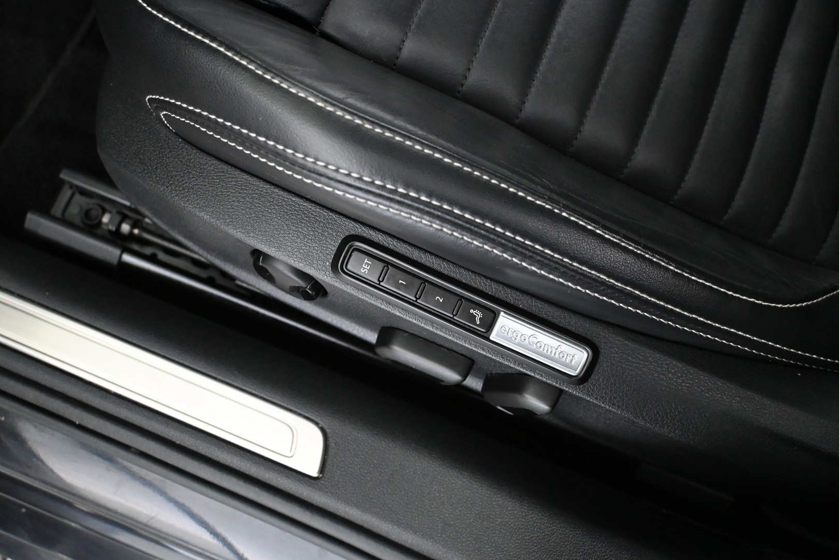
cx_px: 420
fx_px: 752
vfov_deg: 40.8
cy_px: 280
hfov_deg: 58.3
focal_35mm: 32
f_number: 4
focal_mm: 21.5
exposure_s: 1/30
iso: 4500
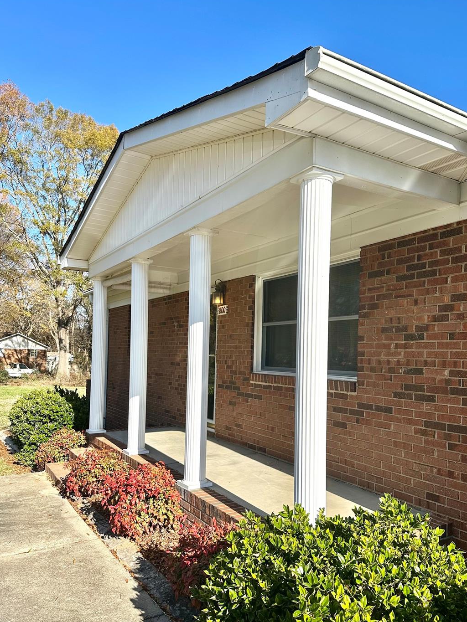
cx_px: 245
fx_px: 486
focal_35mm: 27
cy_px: 346
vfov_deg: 65.1
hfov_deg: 51.3
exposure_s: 1/2732
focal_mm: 6.86
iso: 80
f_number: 1.78
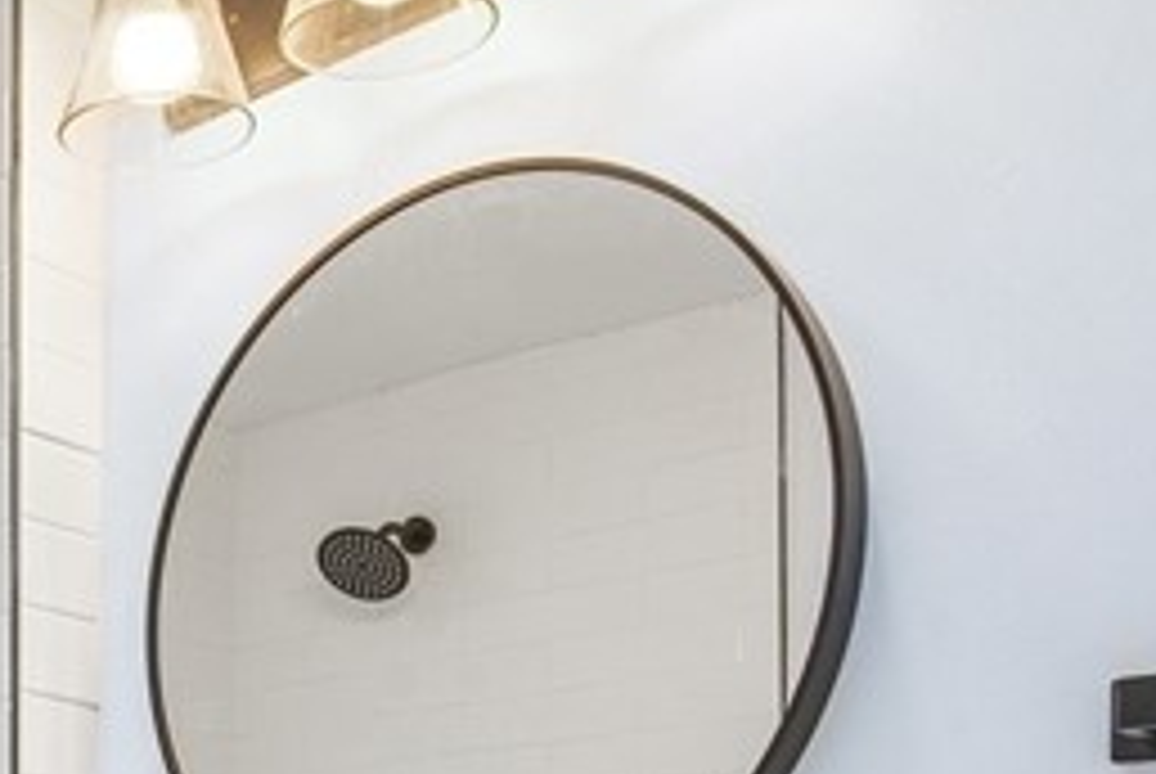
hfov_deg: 31.4
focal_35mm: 59
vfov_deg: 20.6
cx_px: 7
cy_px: 1066
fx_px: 1897
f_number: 11
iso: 50
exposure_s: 1/2.5
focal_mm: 14
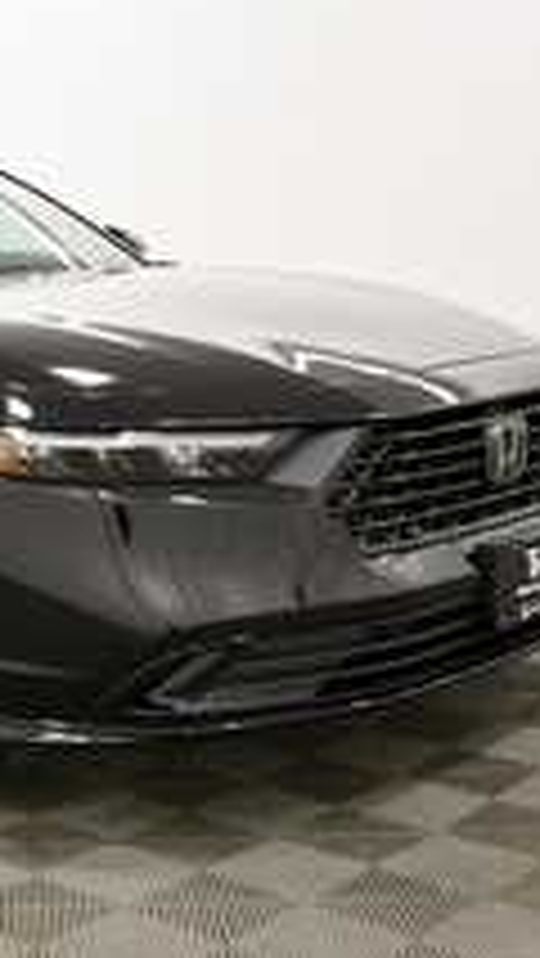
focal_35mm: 59
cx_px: -45
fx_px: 1500
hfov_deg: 19.6
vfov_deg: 35.4
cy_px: 430
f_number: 5.6
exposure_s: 1/125
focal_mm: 20
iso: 1250
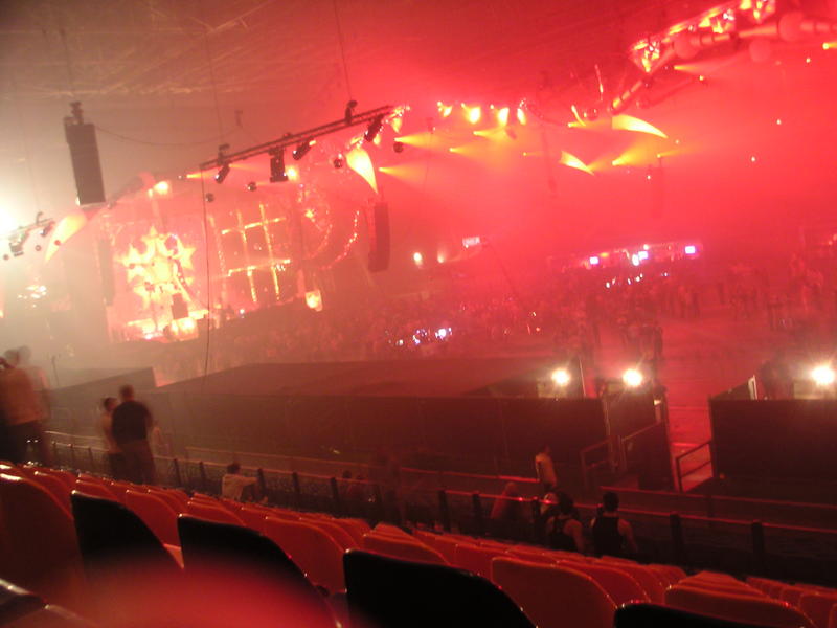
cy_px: 314
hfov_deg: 49.0
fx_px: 919
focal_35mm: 38
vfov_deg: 37.7
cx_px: 418
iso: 100
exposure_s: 2
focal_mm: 6
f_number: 2.8
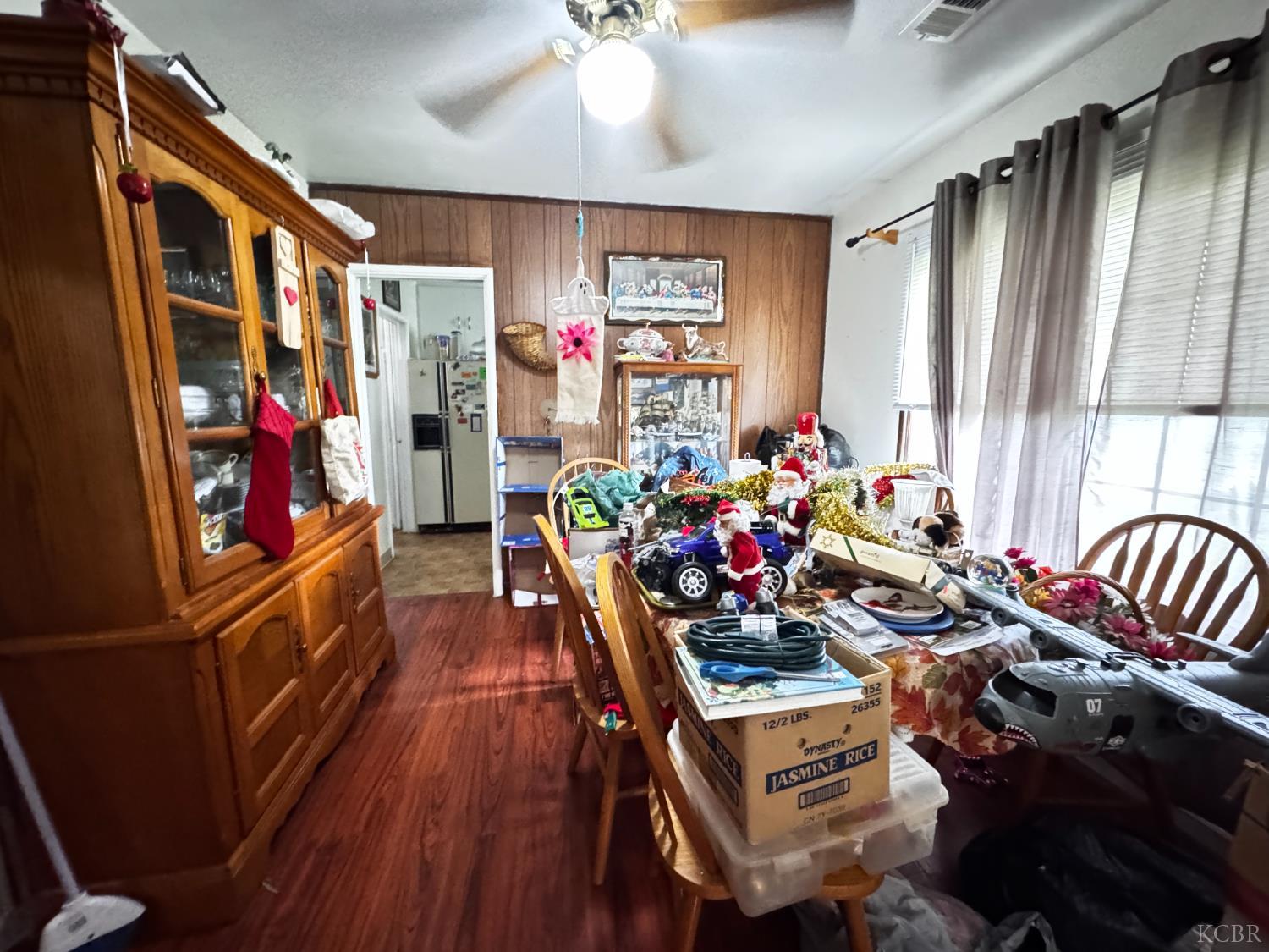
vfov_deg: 85.7
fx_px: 513
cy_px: 476
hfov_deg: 102.1
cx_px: 634
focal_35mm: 14
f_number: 2.2
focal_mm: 2.22
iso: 2500
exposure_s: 1/20
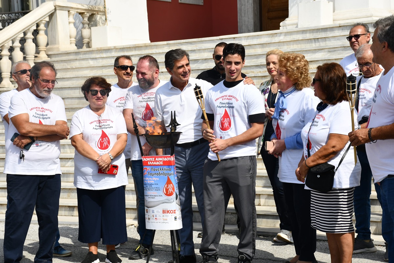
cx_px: 197
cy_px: 132
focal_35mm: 78
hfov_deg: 26.0
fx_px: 854
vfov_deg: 17.5
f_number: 11
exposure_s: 1/250
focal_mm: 52
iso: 100
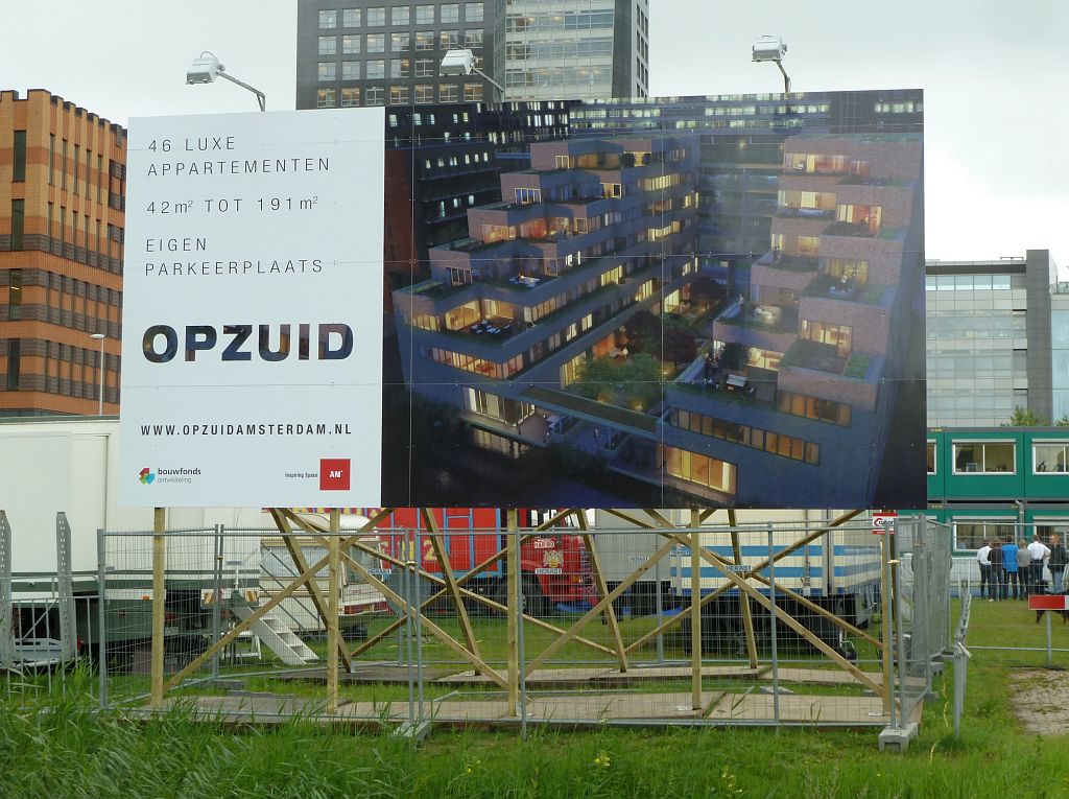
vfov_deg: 23.2
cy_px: 400
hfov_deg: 30.8
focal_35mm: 63
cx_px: 534
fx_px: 1943
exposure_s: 1/50
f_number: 4
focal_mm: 10.3
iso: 80
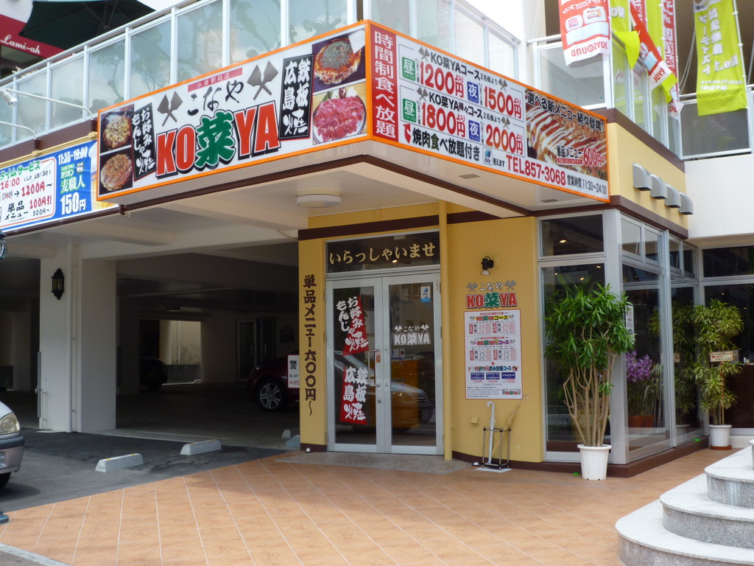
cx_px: 377
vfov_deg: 30.9
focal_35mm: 47
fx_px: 1024
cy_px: 283
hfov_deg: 40.4
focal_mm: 8.3
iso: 80
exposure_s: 1/200
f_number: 4.3
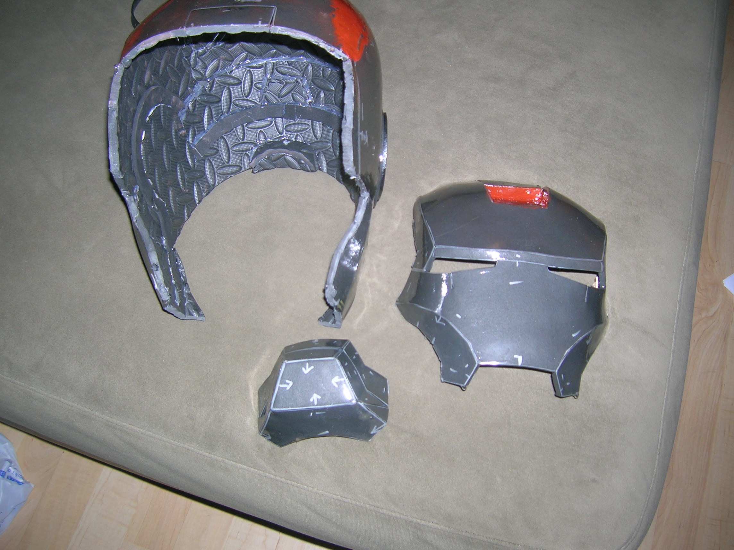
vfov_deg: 41.7
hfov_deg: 54.0
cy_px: 275
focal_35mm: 34
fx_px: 720
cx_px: 367
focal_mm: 5.7
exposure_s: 1/60.1
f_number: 2.9
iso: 50
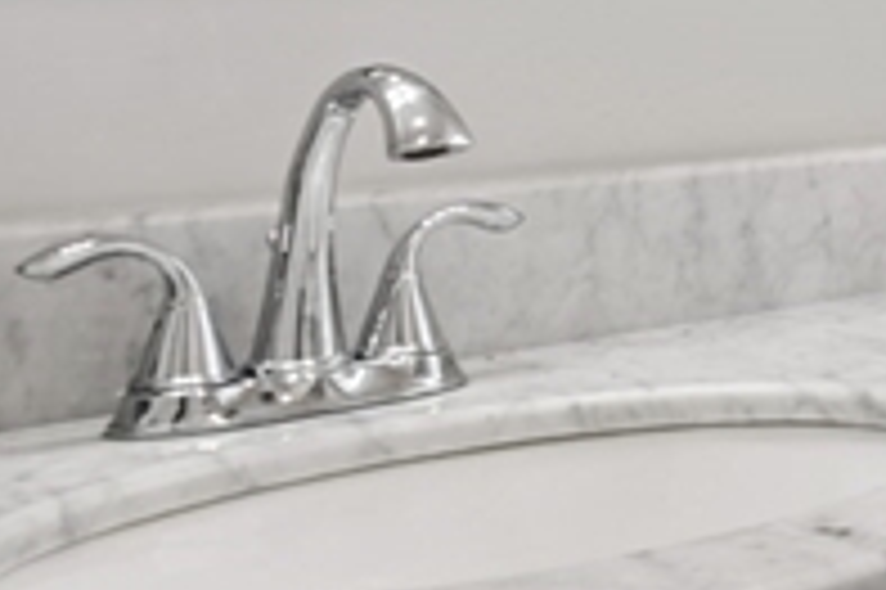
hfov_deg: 18.8
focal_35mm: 78
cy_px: -29
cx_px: 1673
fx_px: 1918
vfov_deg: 17.0
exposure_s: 1/15
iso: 100
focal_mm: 15
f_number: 8
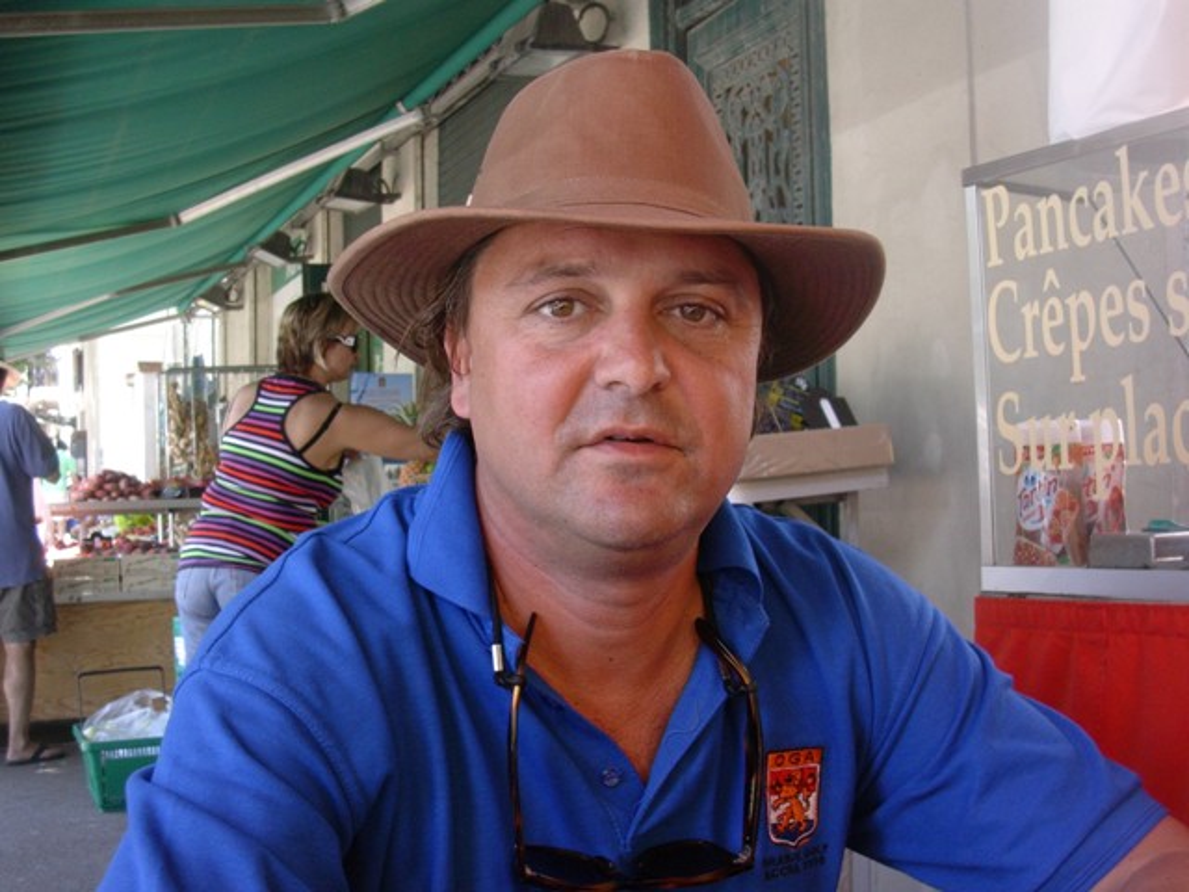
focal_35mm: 41
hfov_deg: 45.8
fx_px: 1408
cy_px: 446
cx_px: 594
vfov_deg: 35.1
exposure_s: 1/41.4
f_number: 2.8
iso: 70
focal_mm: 6.2
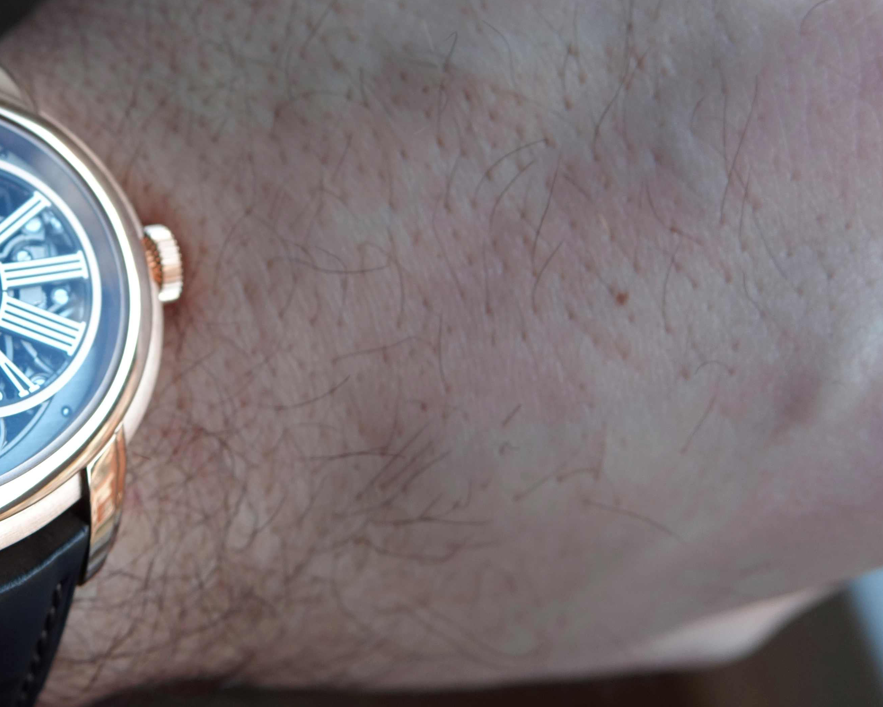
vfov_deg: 31.8
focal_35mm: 47
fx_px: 1228
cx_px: 106
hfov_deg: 37.2
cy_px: 224
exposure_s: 1/100
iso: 125
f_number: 2.8
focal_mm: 8.83
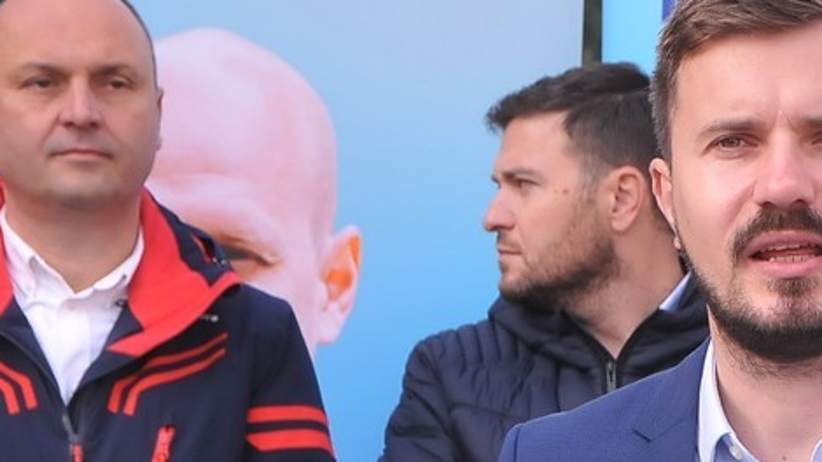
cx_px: 736
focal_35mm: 212
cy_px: 508
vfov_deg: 5.7
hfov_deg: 10.1
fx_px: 4619
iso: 800
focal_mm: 62
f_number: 9
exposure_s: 1/320
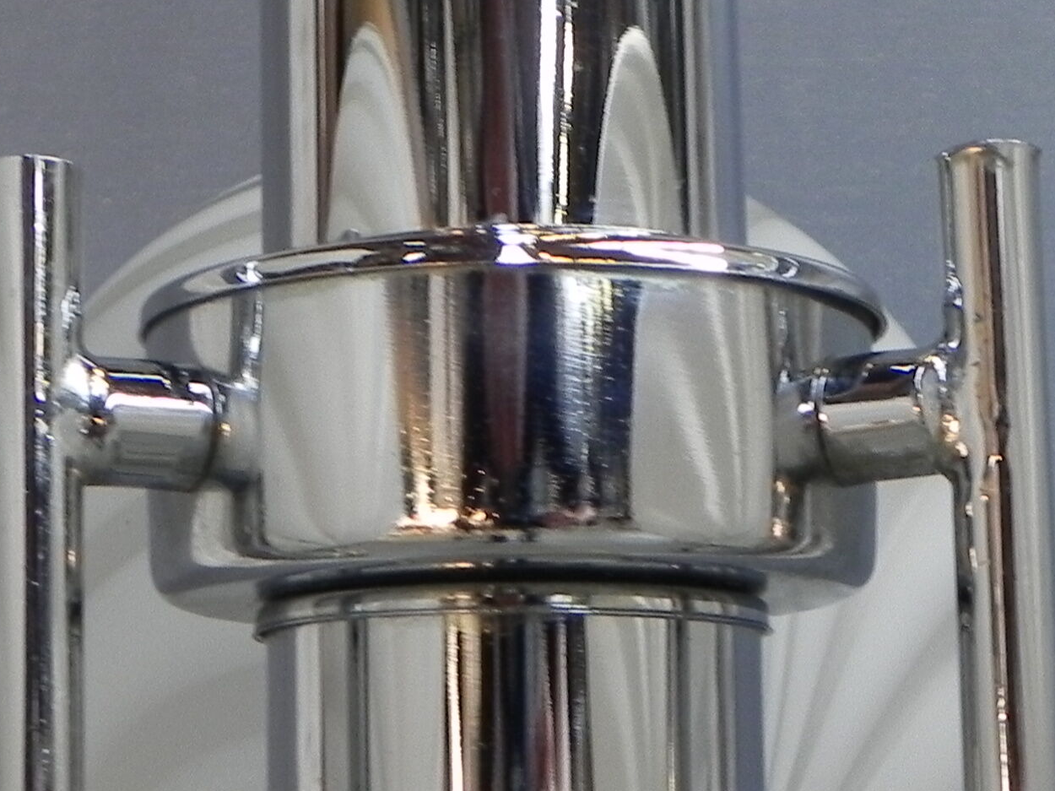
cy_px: 442
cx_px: 555
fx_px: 3291
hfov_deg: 18.2
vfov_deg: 13.7
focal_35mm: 108
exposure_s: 1/30
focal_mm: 6.6
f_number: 3.2
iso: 214
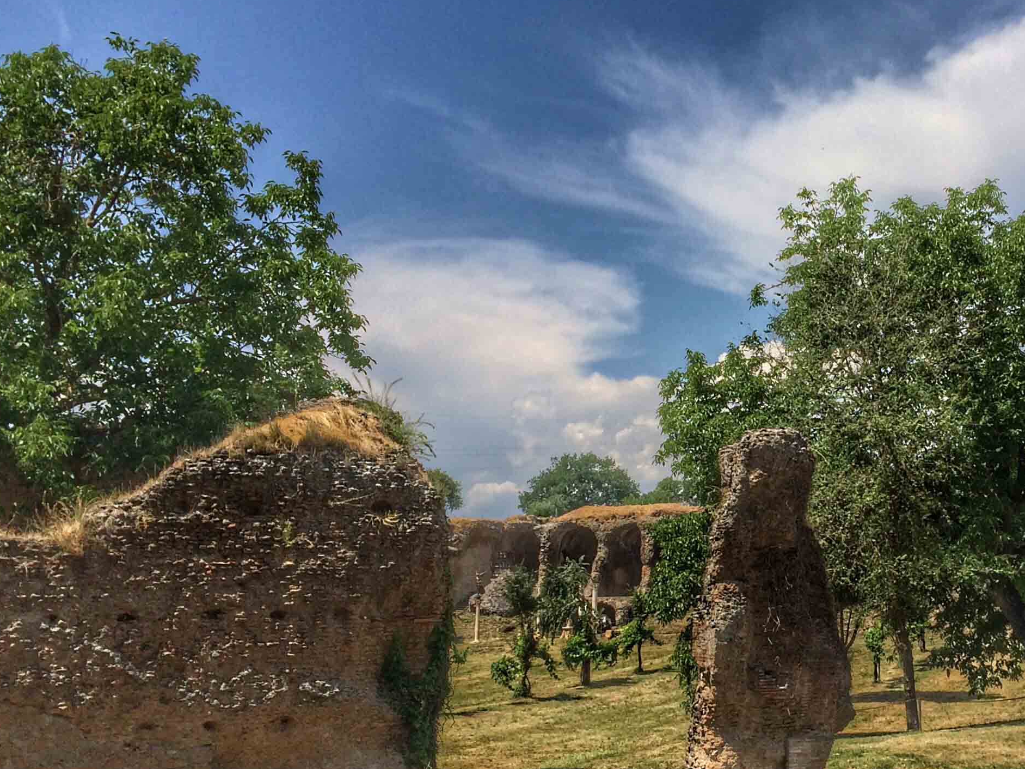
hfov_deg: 35.5
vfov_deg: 28.0
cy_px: 441
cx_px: 837
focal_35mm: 52
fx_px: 1540
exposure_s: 1/3165
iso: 32
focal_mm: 4.12
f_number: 2.2
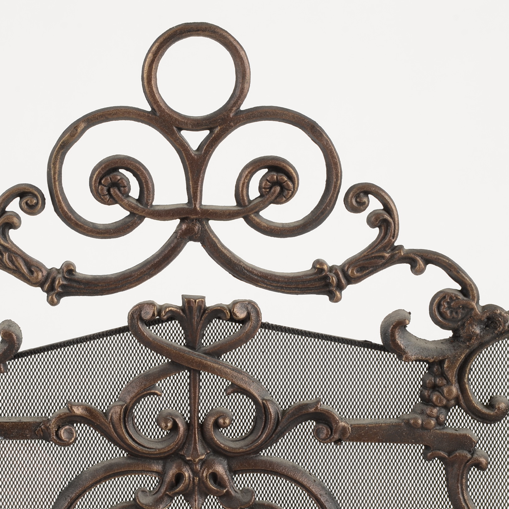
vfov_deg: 12.9
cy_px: 255
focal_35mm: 135
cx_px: 196
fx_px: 2246
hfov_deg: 12.9
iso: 200
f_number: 13
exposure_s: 1/125
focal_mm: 70
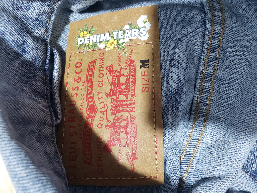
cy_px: 96
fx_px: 193
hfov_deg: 67.3
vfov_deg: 53.1
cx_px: 128
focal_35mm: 26
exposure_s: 1/100
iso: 320
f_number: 1.5
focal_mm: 4.3
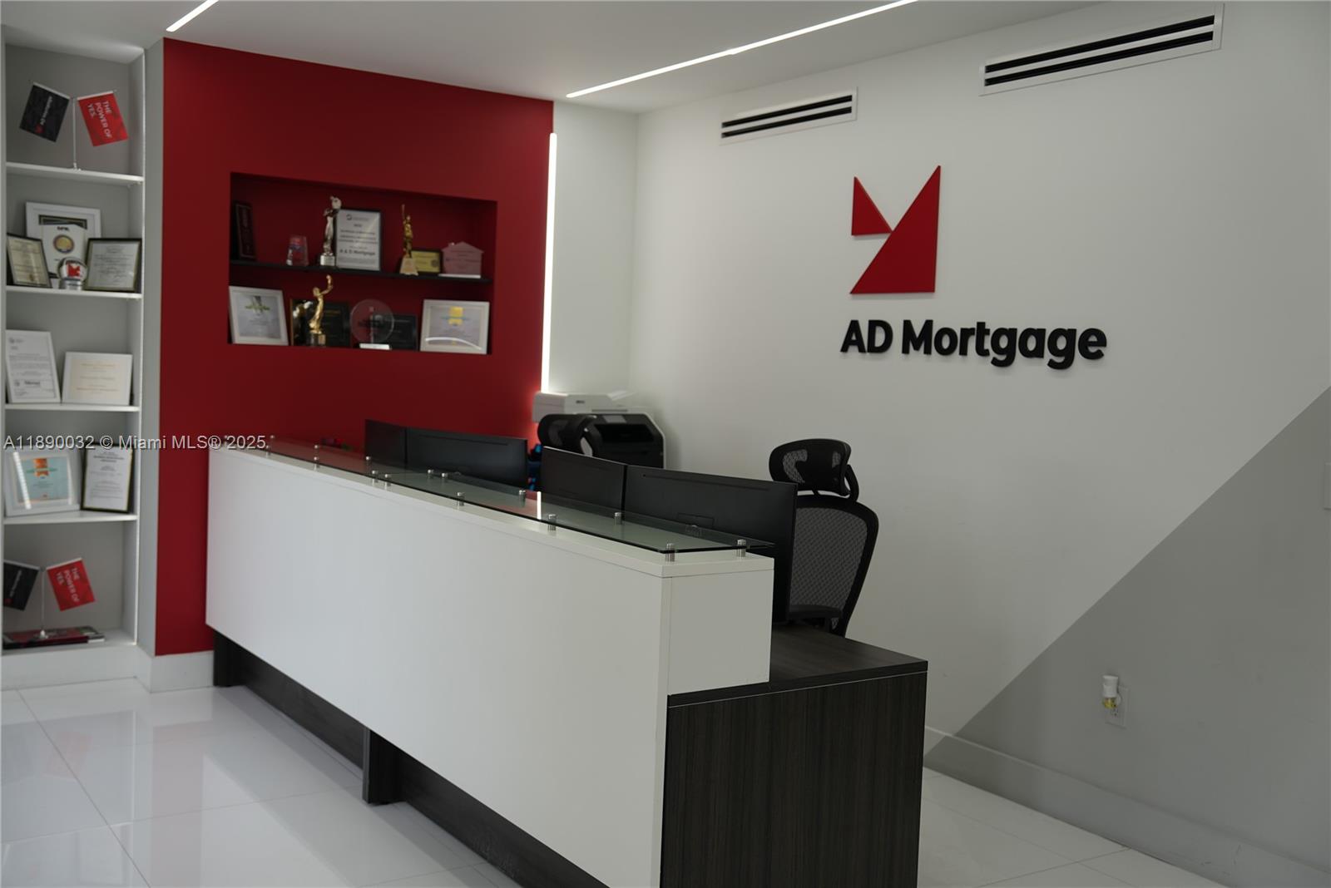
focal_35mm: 36
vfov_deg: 36.9
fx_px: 1331
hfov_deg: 53.1
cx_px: 666
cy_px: 444
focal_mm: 36
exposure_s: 1/125
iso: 100
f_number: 2.8
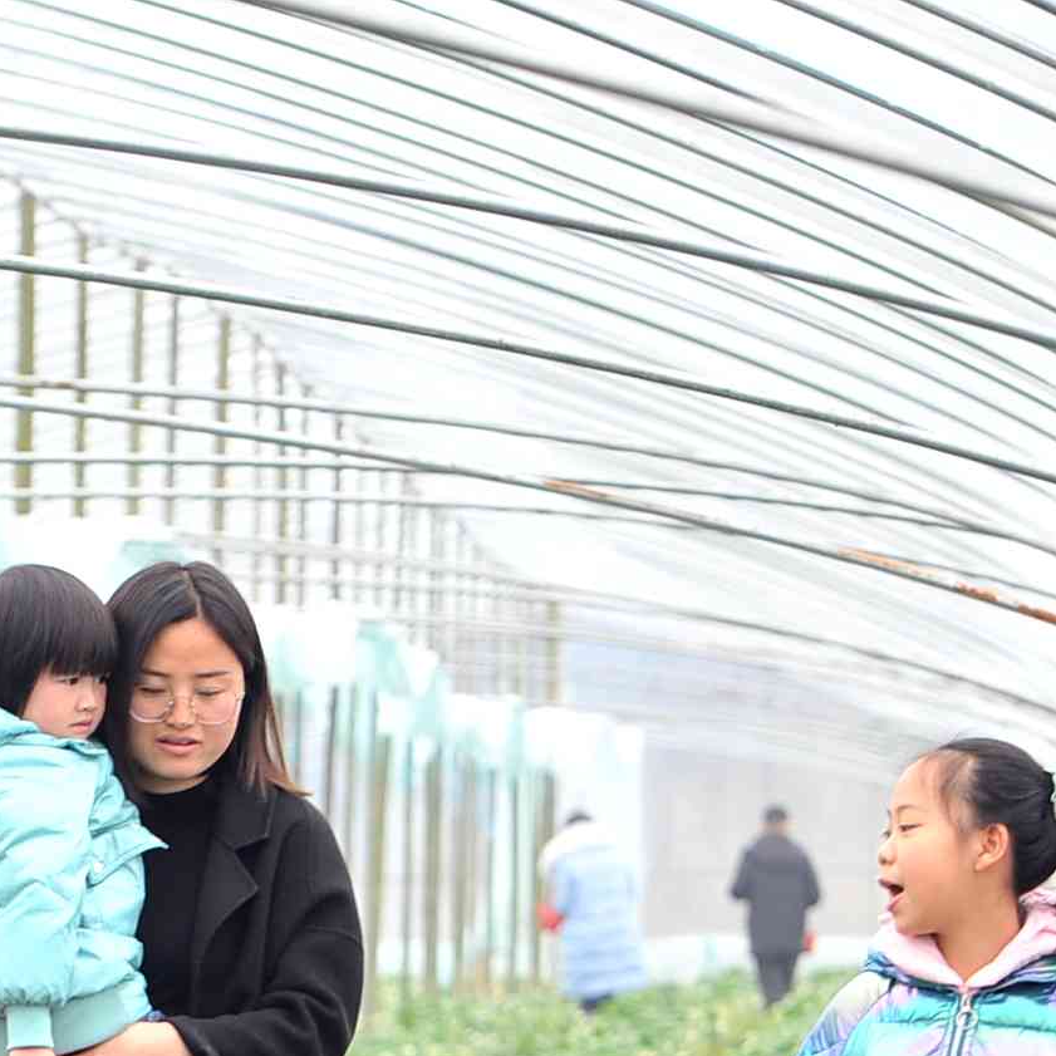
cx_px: 4
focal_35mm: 296
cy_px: 1129
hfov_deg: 5.9
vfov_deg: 5.9
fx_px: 10216
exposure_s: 1/250
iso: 400
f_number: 5.6
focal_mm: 92
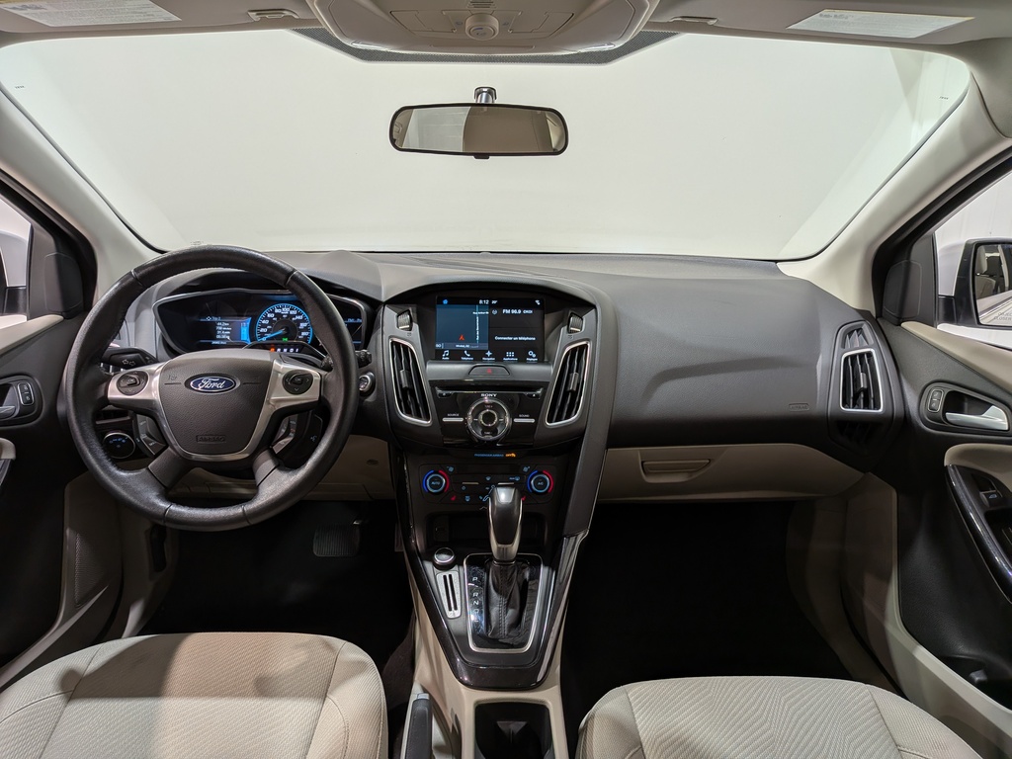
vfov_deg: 56.8
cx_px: 506
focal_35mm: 24
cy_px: 380
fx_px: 702
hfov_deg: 71.6
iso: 27
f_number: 1.7
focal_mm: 4.53
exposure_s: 1/126
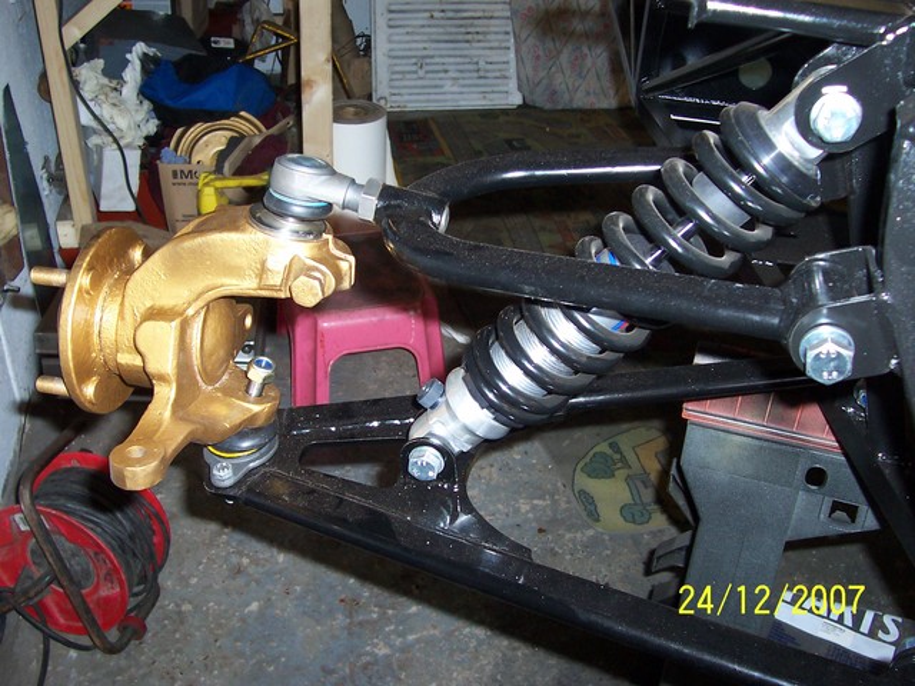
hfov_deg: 50.1
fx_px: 978
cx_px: 458
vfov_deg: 38.7
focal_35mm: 37
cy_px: 343
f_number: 2.8
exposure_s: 1/60
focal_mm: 5.6
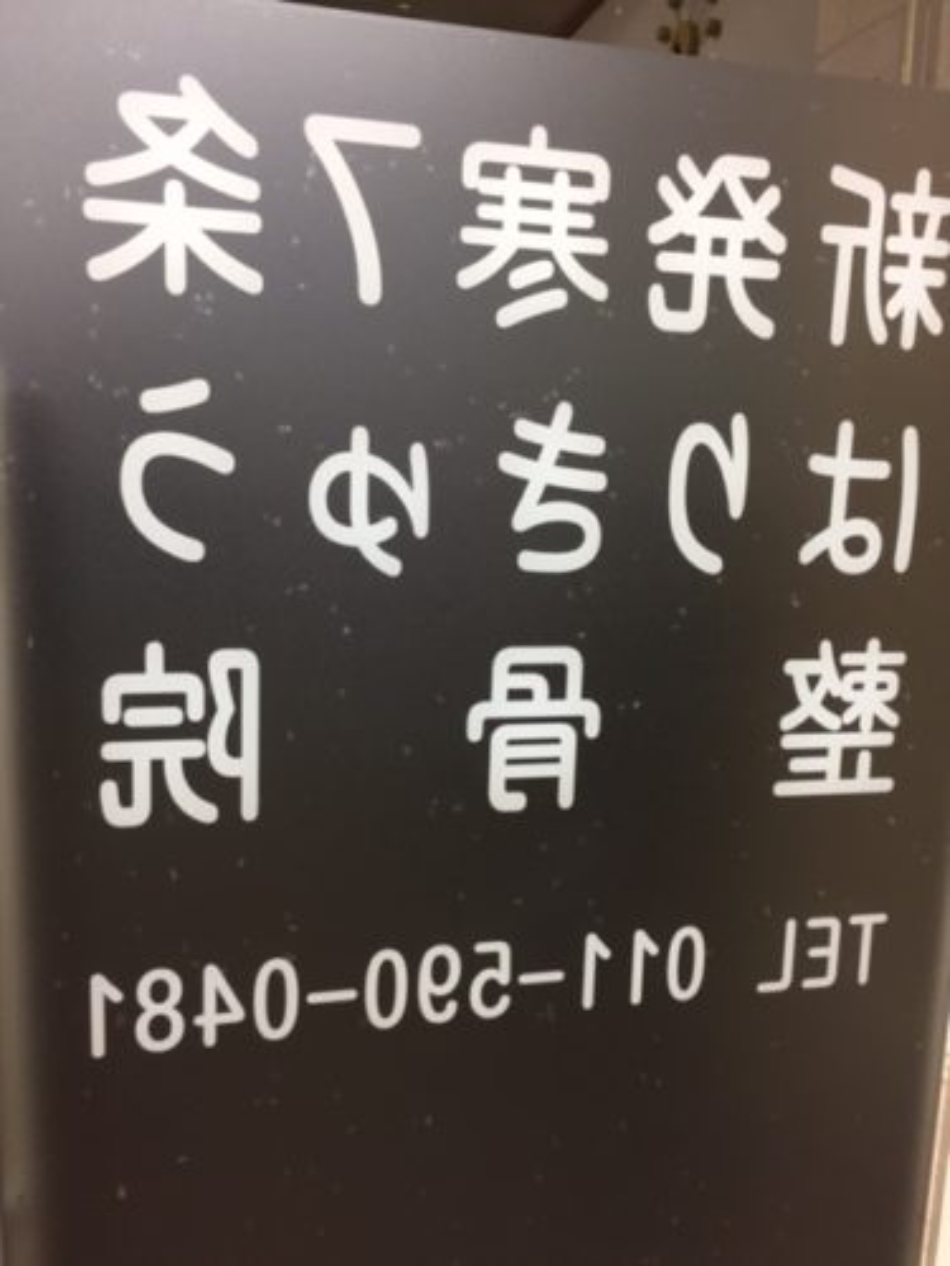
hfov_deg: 48.2
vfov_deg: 61.7
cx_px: 475
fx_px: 1061
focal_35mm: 29
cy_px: 633
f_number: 2.2
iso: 160
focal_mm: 4.15
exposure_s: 1/33
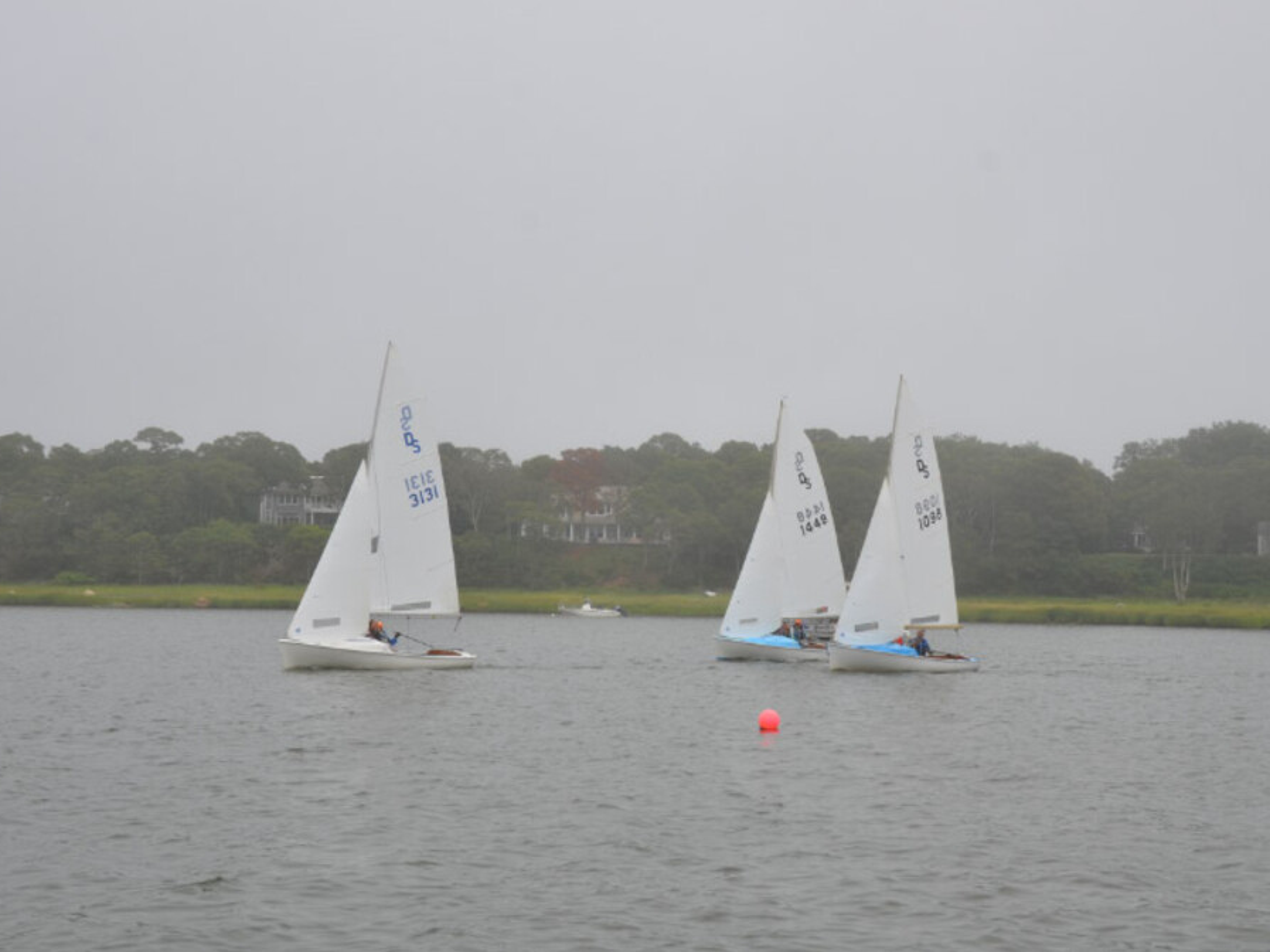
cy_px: 475
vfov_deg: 21.3
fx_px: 2530
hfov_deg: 28.2
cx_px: 681
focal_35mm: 69
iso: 100
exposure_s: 1/320
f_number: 9
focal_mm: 42
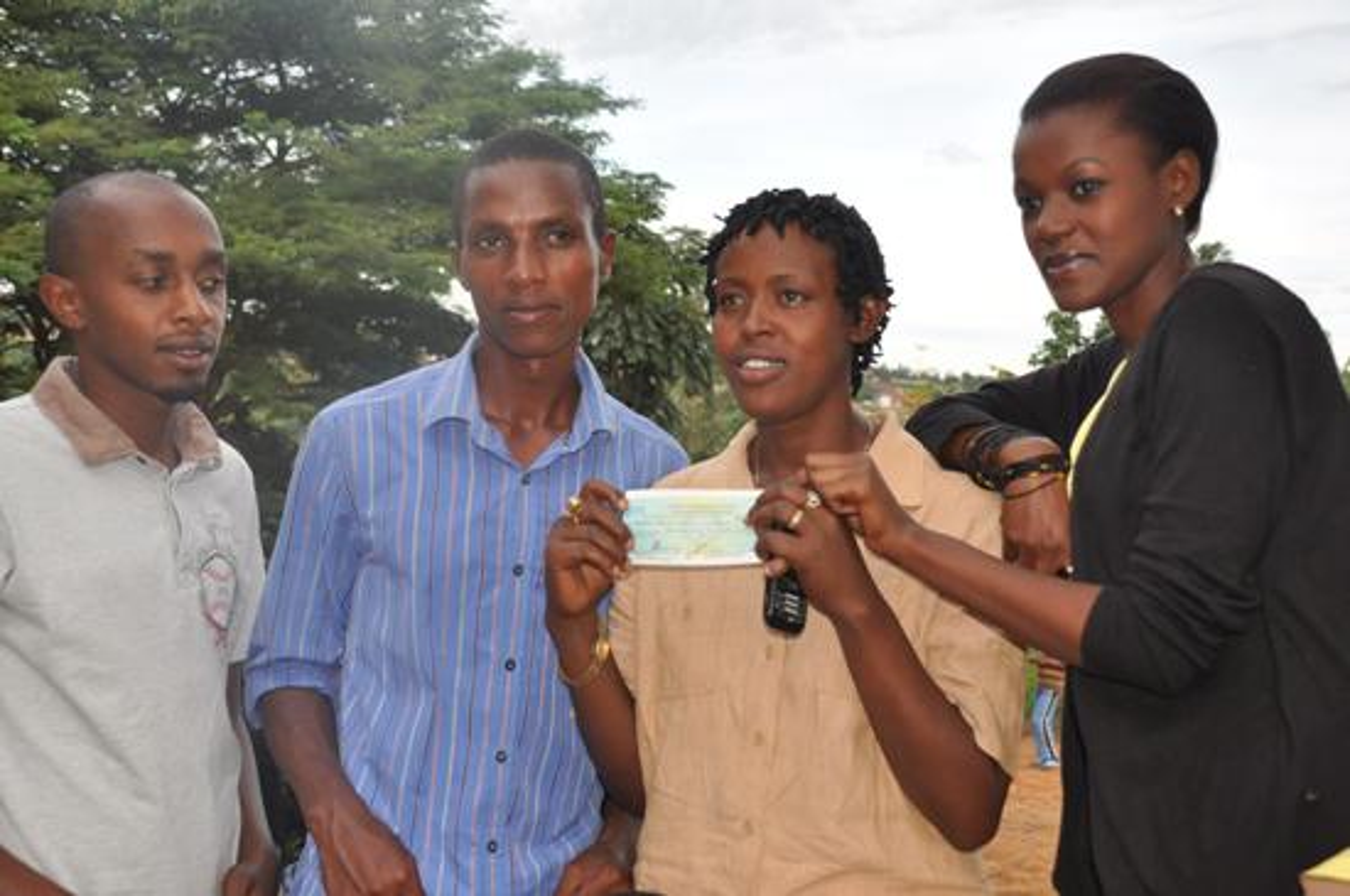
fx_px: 1573
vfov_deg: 31.8
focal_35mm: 42
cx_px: 675
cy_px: 448
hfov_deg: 46.5
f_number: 5.6
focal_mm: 28
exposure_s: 1/200
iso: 200
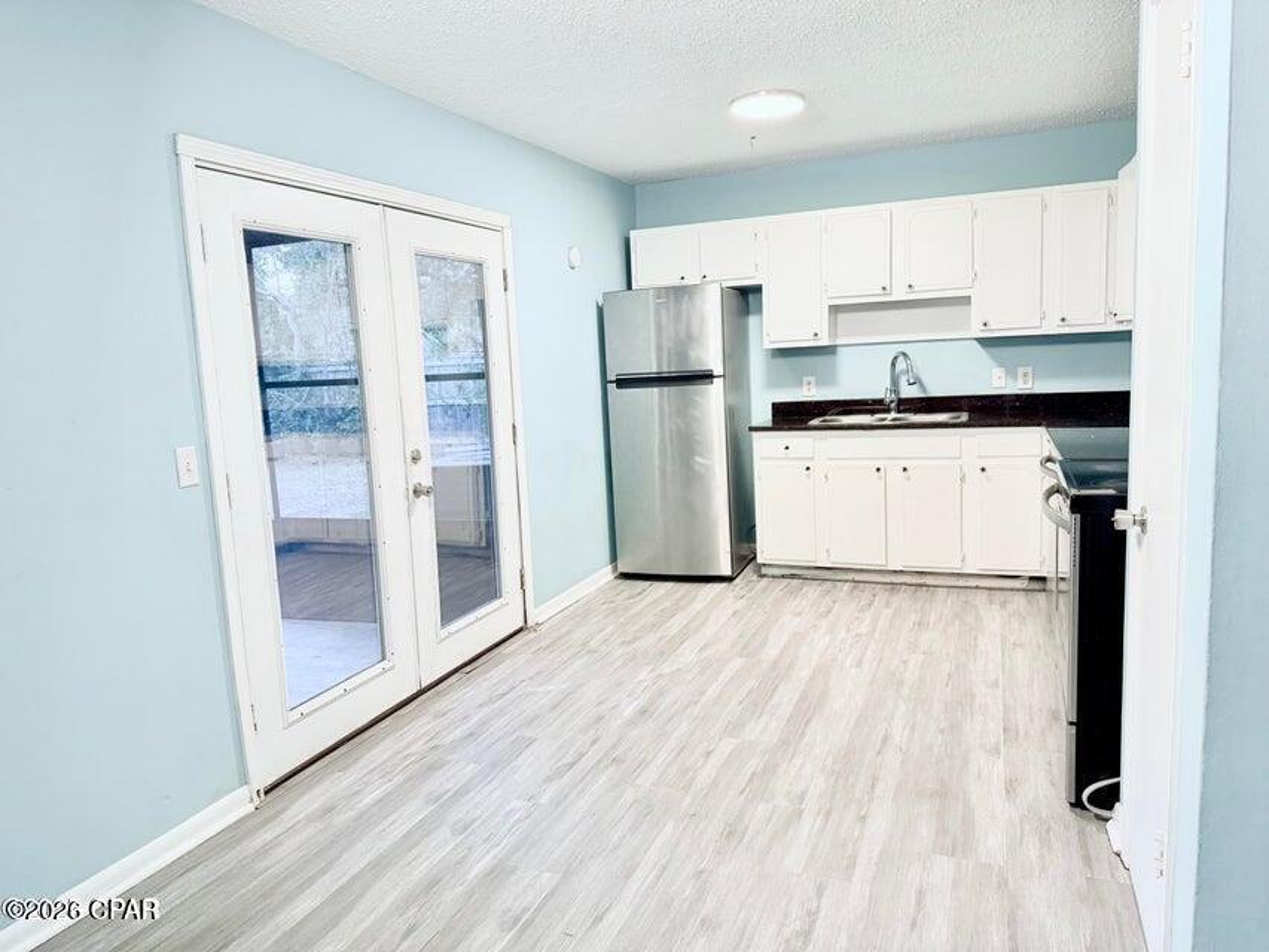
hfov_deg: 71.6
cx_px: 634
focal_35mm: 24
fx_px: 880
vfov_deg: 56.8
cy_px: 476
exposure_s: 1/60
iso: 200
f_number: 1.78
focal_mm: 6.76
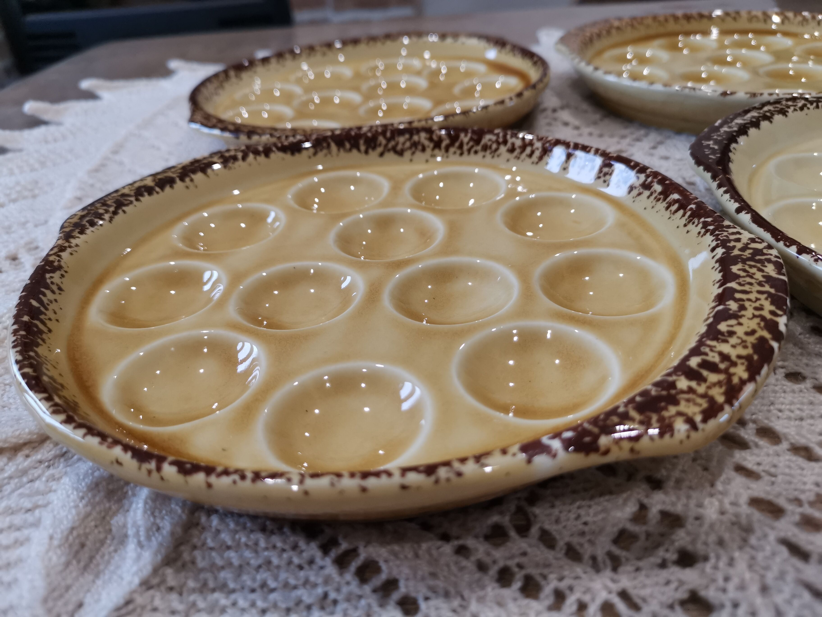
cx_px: 411
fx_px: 641
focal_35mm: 27
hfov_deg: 65.3
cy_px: 308
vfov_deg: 51.4
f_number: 1.8
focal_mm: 5.58
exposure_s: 1/100
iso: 200
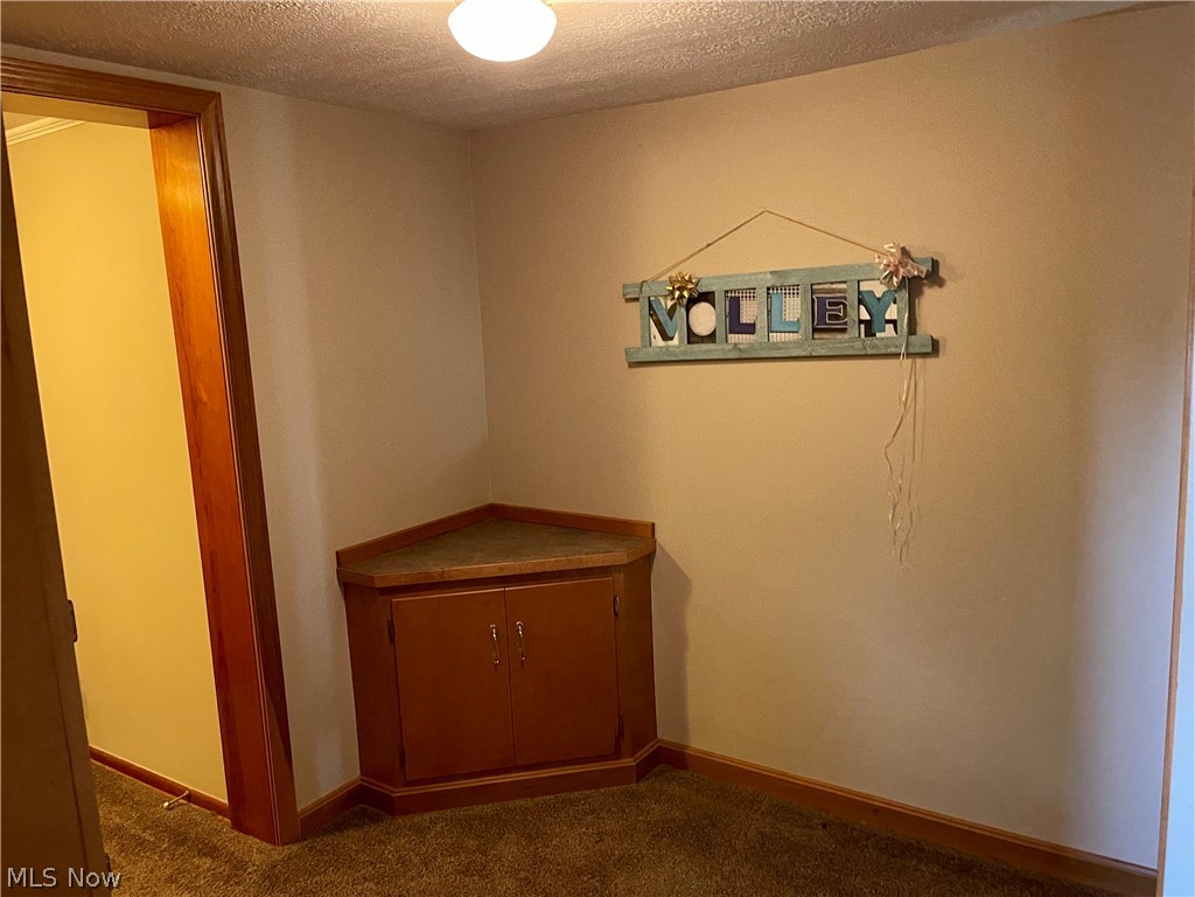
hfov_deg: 67.3
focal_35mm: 26
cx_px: 598
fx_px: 898
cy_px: 448
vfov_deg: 53.1
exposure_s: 1/30
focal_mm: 5.1
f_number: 1.6
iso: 640
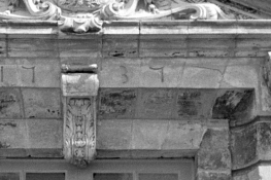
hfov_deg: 4.5
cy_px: 92
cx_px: 96
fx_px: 3456
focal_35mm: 459
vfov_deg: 3.0
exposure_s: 1/30
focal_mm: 105
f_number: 7.1
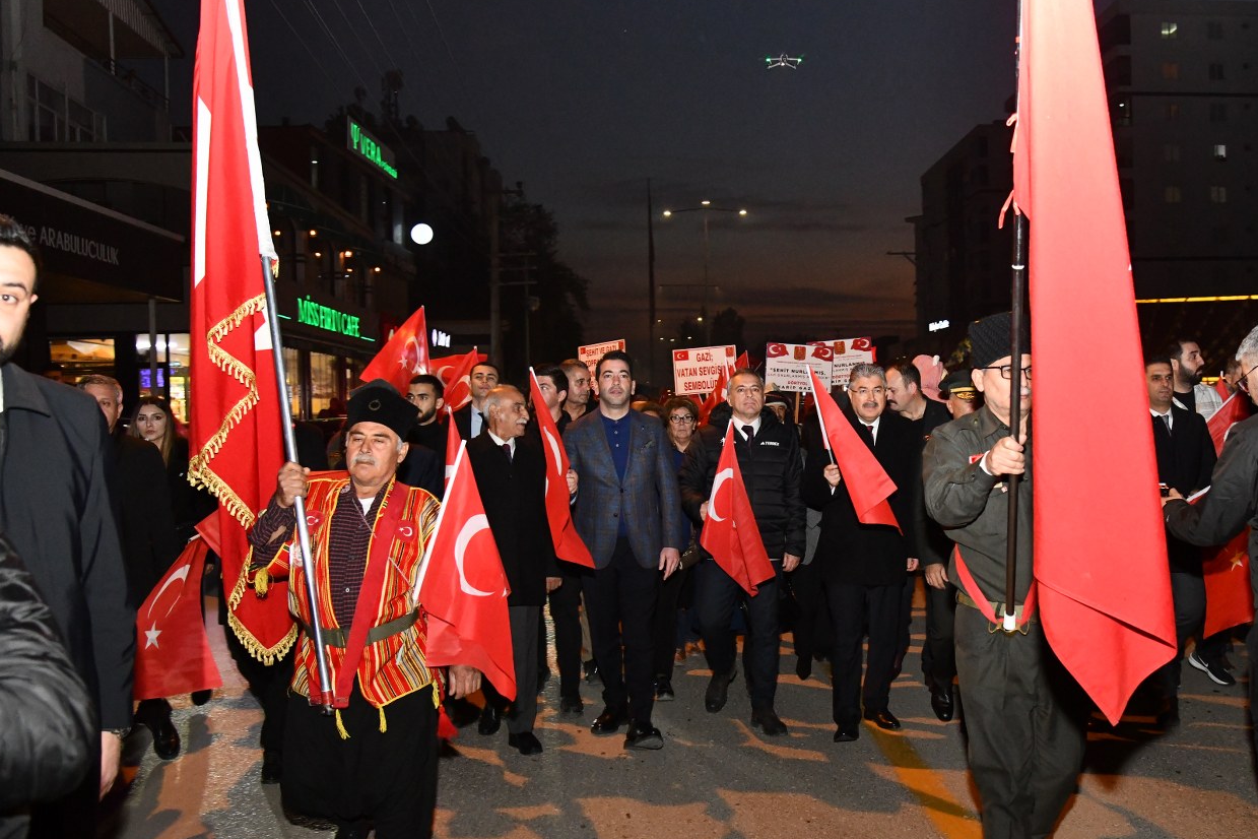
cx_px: 780
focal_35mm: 31
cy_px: 430
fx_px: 1083
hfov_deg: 59.6
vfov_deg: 42.3
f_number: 5.6
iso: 6400
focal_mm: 24
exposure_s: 1/200
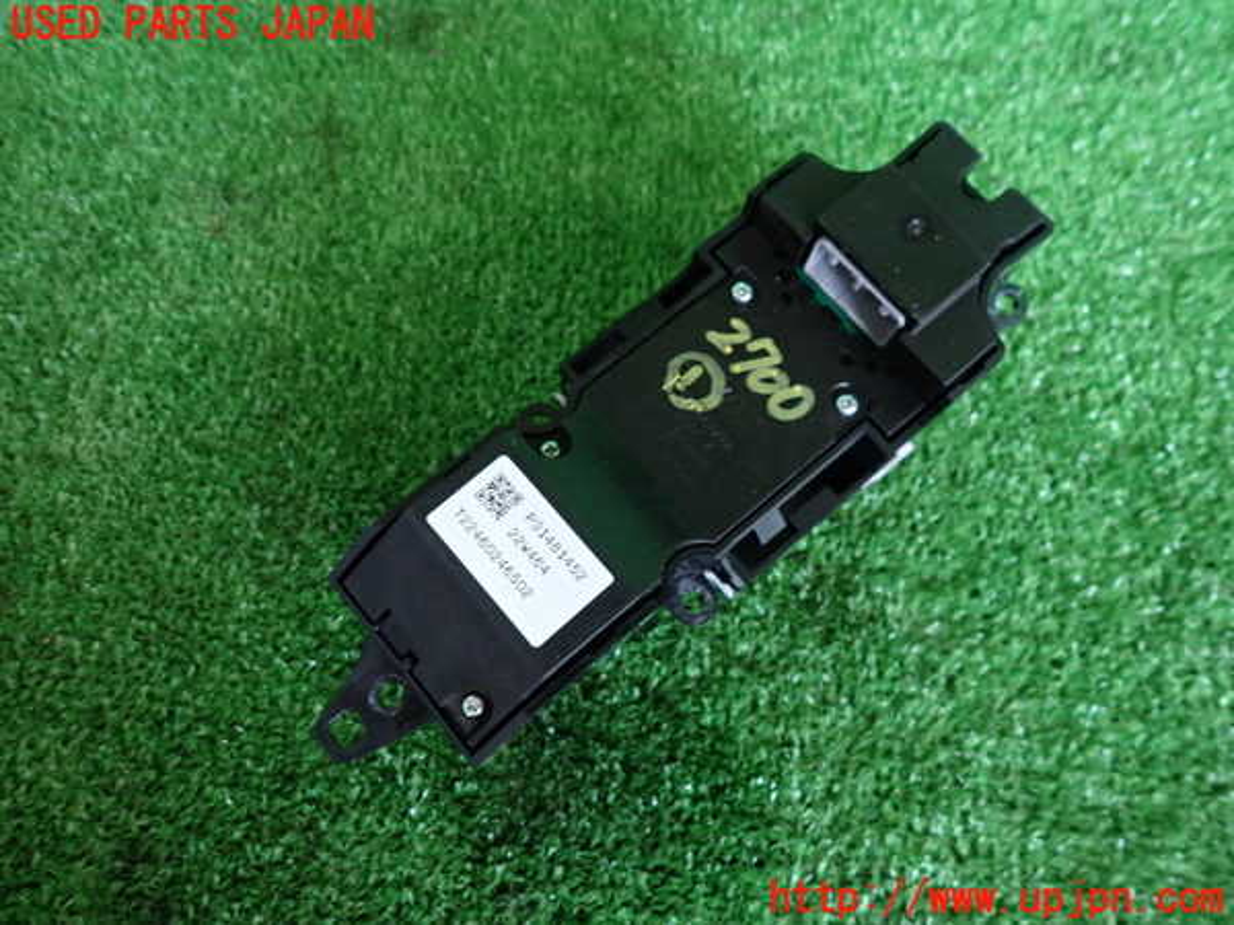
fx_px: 891
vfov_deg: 54.9
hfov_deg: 69.4
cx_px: 617
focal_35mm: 25
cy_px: 462
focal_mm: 4.5
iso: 250
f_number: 2
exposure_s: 1/30
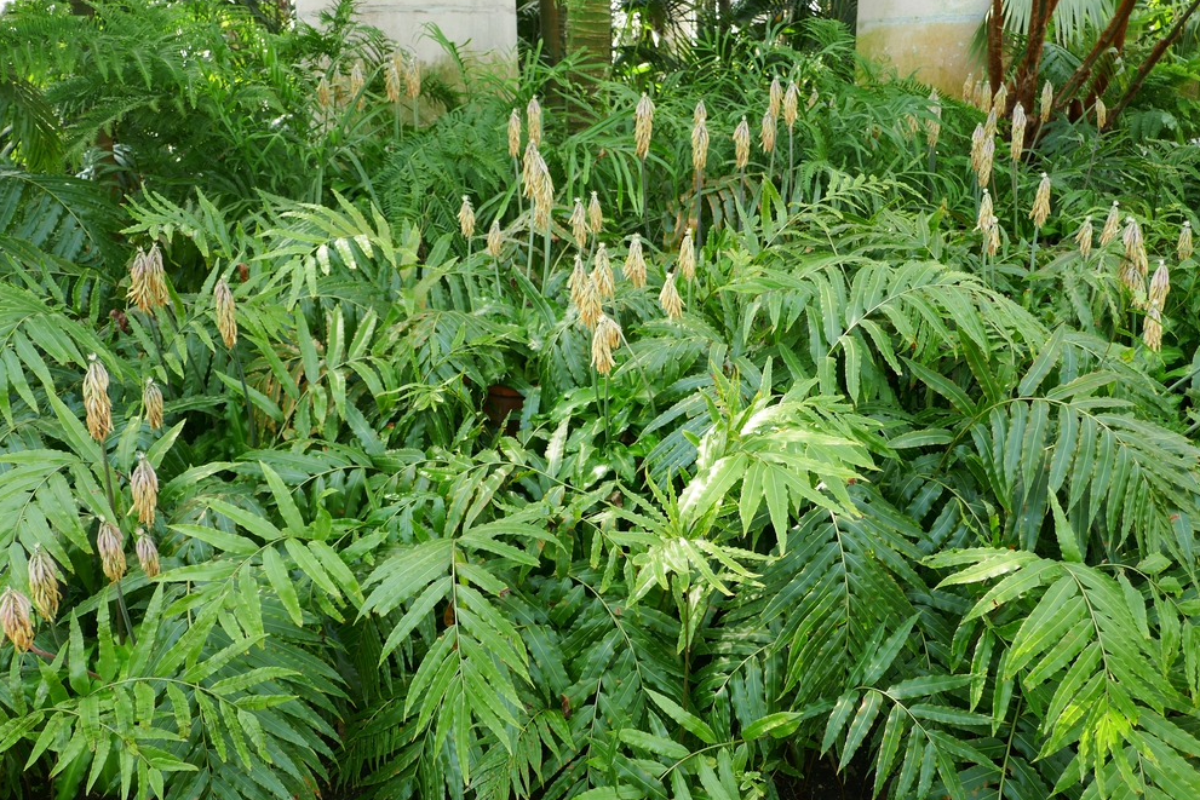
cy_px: 410
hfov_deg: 60.3
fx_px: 1033
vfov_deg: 42.3
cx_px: 613
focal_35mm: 31
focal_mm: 11
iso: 250
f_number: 3.2
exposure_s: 1/80
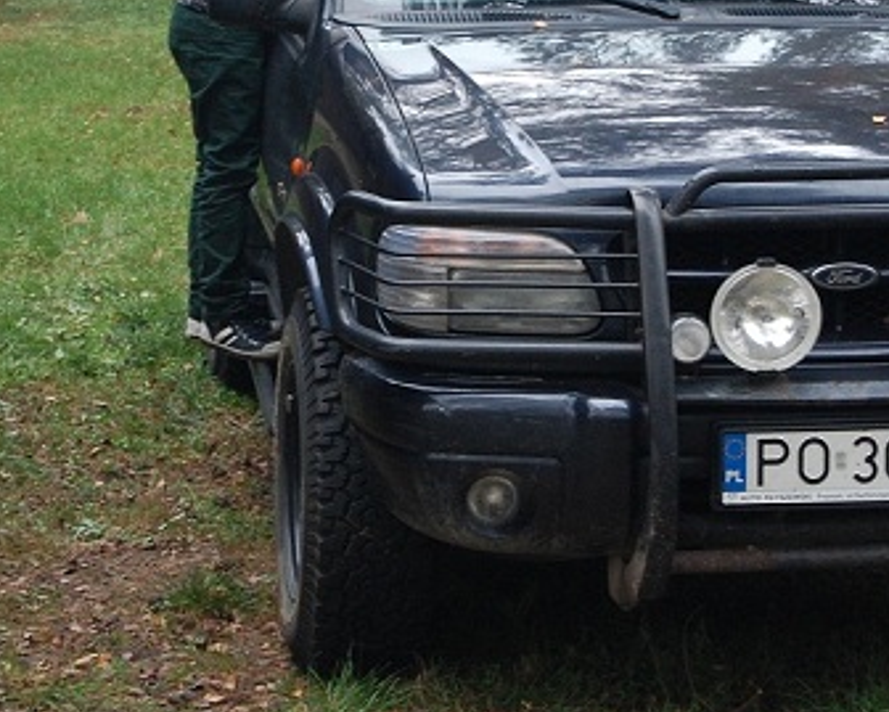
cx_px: 433
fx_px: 3185
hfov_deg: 15.9
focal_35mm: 121
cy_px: 106
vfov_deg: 12.7
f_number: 7.1
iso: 800
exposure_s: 1/25
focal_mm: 40
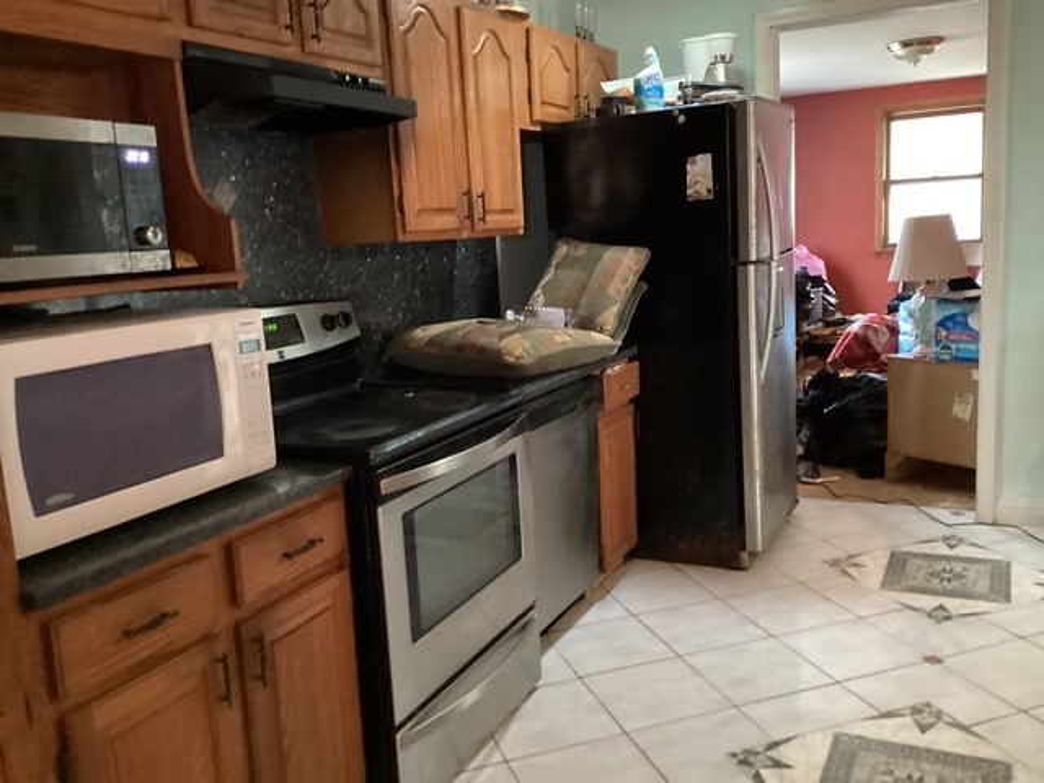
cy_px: 392
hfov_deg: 58.4
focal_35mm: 31
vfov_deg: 45.4
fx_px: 935
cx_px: 522
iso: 800
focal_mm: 3.3
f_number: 2.4
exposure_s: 1/17
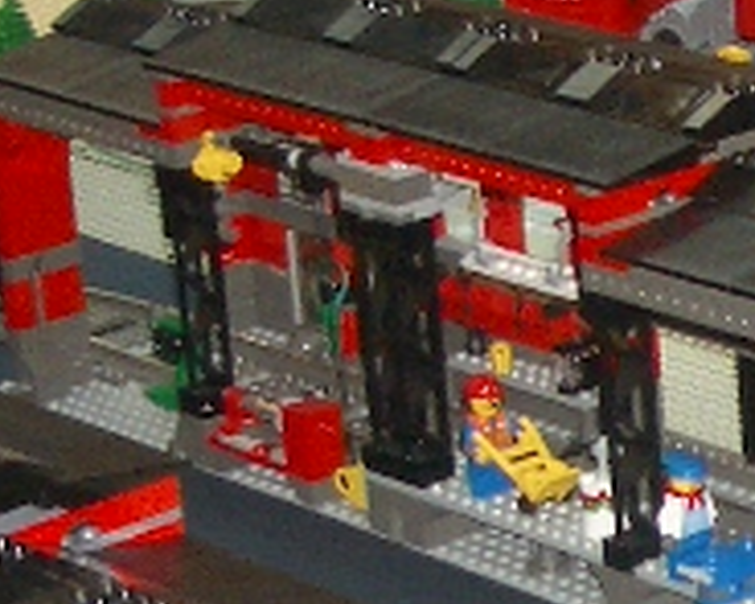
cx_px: 1169
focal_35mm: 190
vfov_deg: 8.1
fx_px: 4243
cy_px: 583
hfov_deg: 9.8
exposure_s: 1/60
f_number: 2.6
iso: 100
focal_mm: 5.8
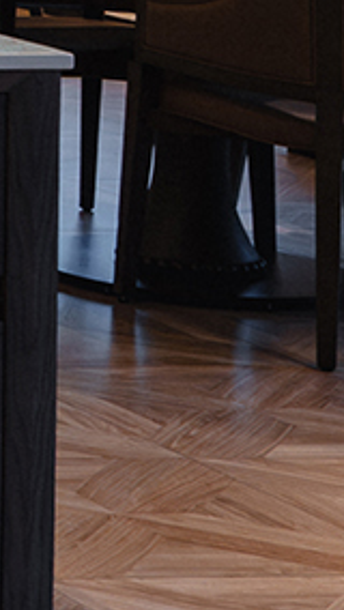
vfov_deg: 11.4
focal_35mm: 181
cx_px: -1634
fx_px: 2932
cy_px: -306
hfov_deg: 4.9
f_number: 13
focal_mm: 24
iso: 1000
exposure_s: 1/4
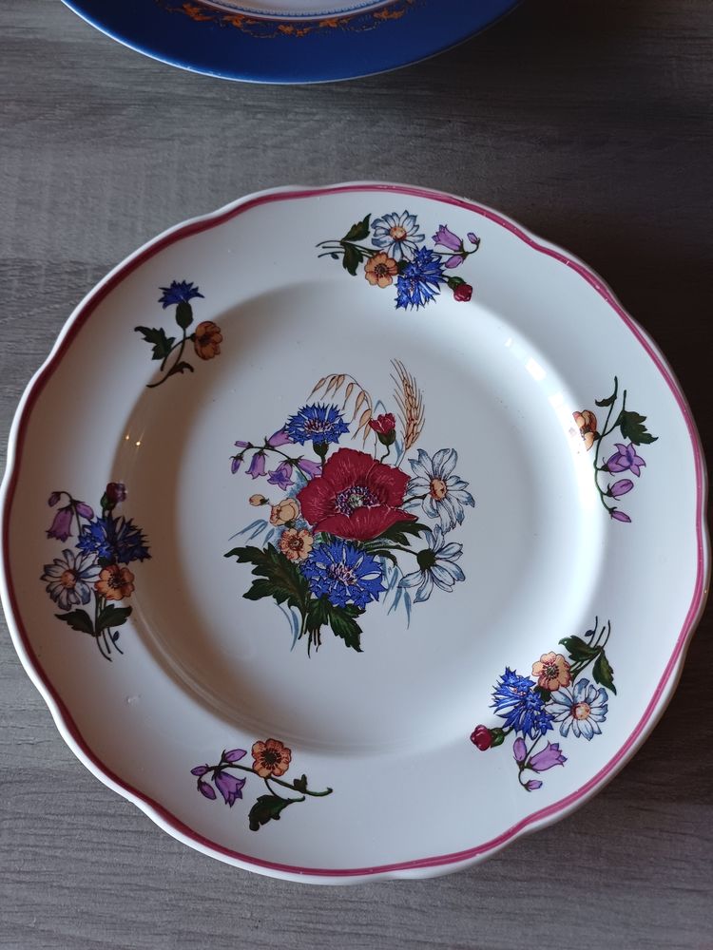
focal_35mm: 25
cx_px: 356
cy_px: 475
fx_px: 687
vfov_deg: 69.4
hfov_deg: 54.9
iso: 250
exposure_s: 1/50
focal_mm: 4.65
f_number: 1.8
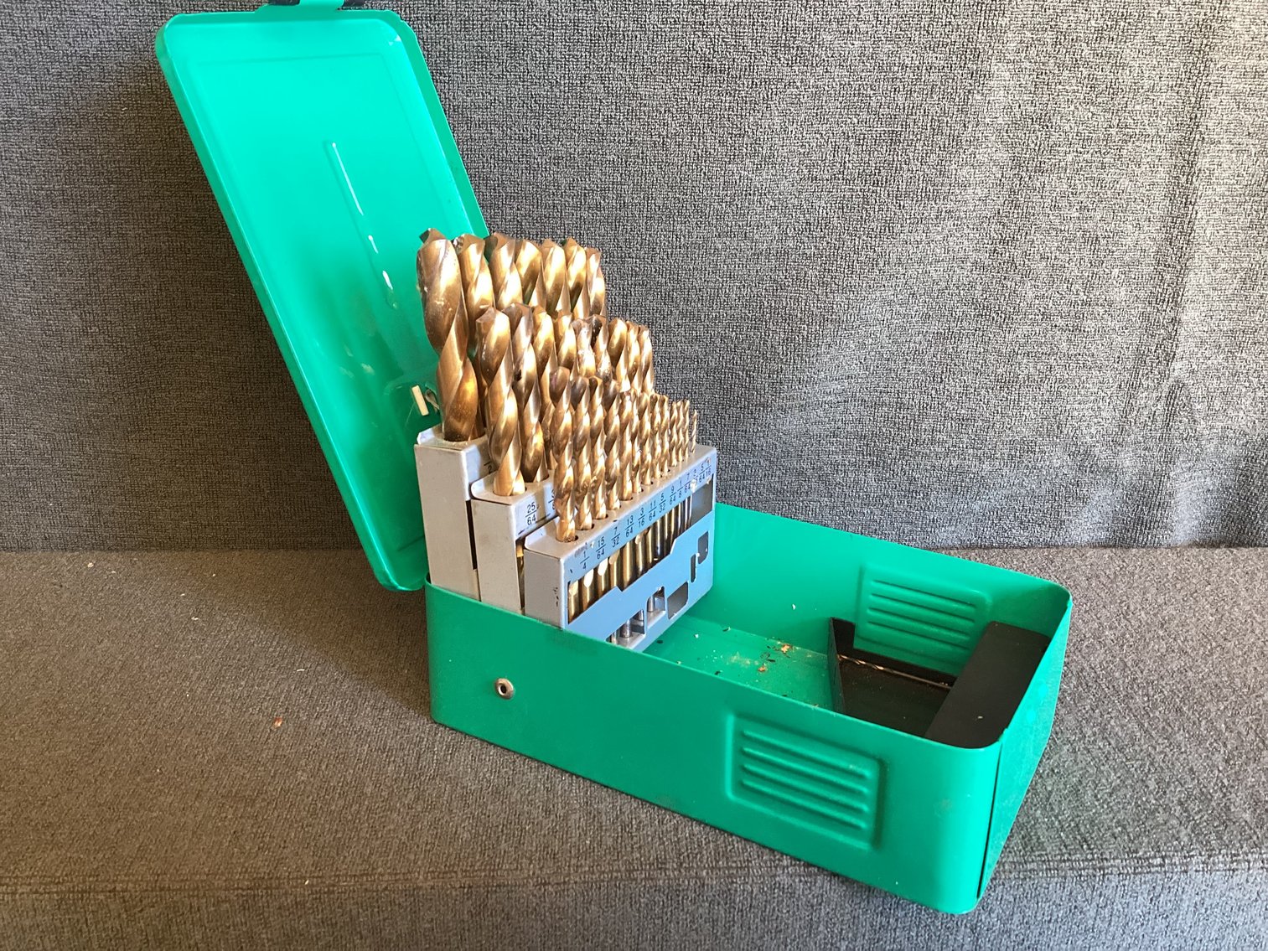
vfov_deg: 45.4
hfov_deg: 58.3
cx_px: 634
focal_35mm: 31
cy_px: 476
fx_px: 1136
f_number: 2.4
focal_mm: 3.3
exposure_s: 1/60
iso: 200
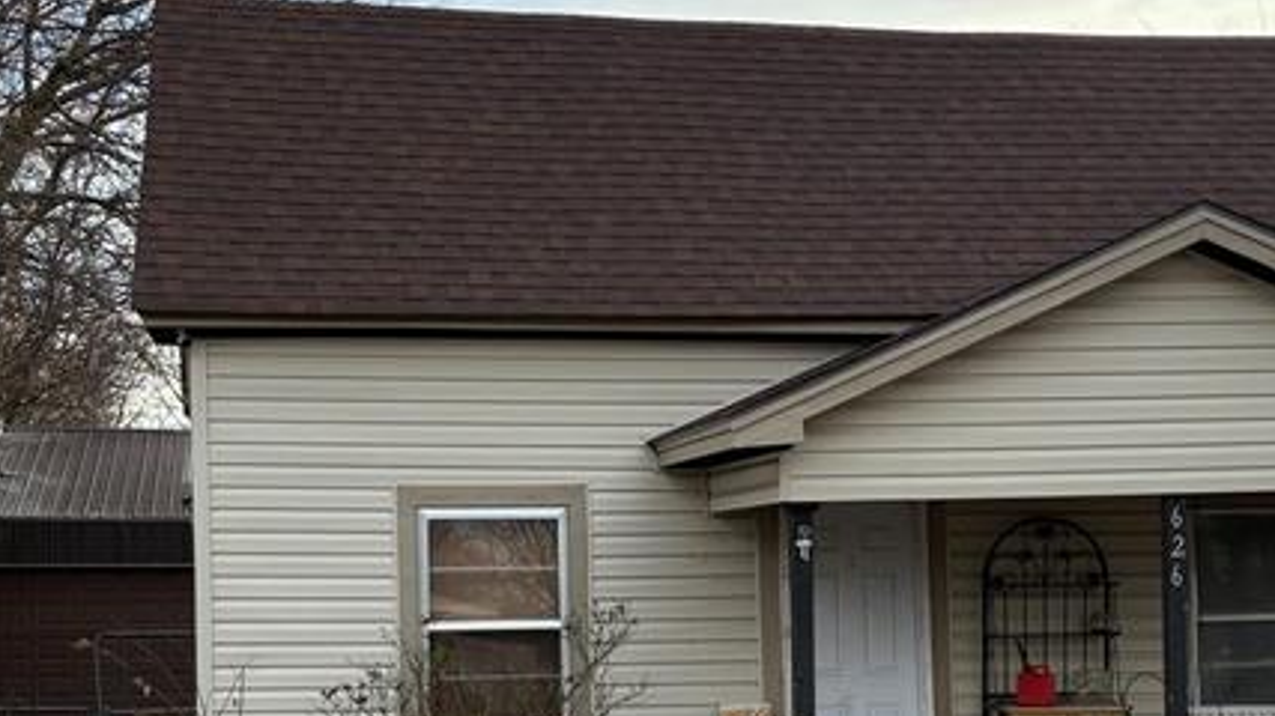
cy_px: 615
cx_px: 803
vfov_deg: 17.5
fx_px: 2299
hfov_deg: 30.9
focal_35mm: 68
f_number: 1.6
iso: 50
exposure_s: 1/810
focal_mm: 5.96
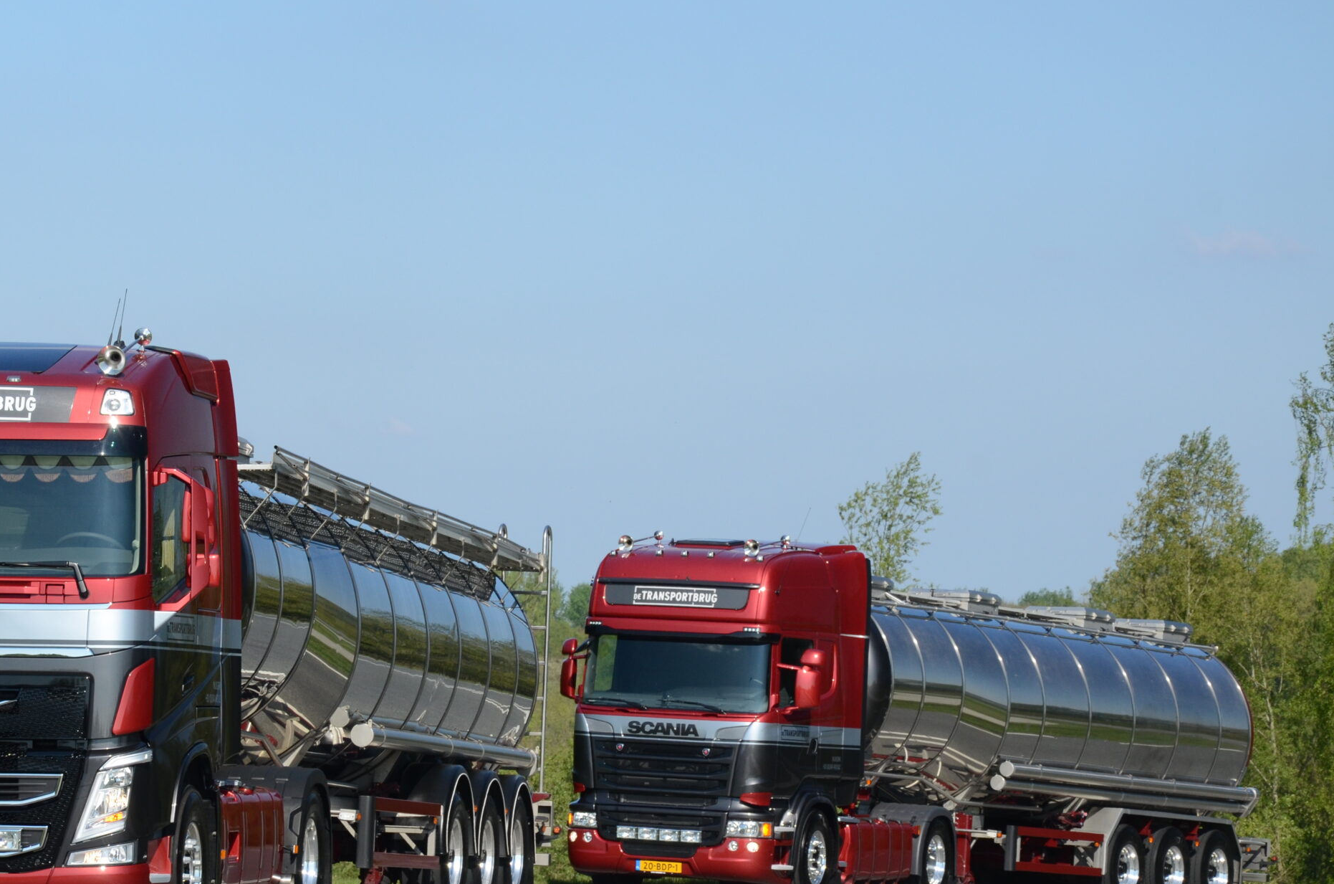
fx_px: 5720
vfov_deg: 8.8
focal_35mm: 155
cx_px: 445
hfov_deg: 13.3
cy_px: 555
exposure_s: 1/320
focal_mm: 75
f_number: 10
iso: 400
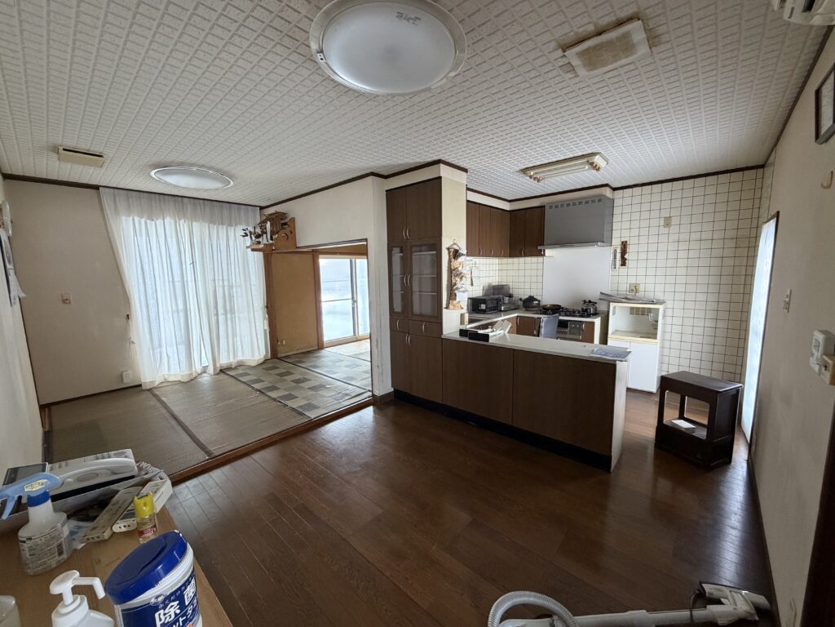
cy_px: 314
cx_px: 418
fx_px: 338
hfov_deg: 102.1
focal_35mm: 14
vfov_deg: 85.7
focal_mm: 2.22
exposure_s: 1/66
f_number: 2.2
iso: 320
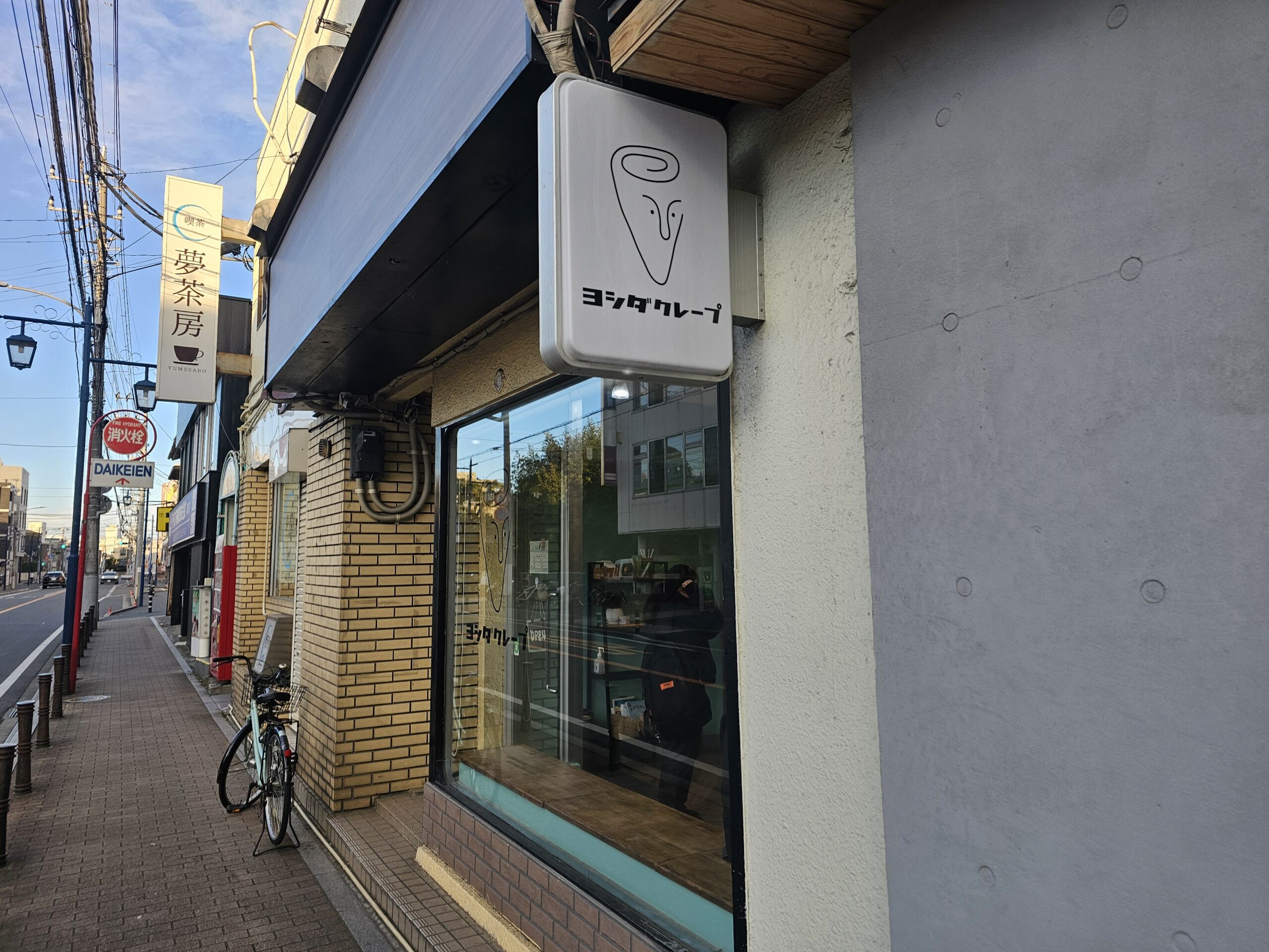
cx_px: 634
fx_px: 843
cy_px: 476
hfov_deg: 73.9
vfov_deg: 58.9
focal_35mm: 23
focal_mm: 6.3
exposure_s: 1/359
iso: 50
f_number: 1.7
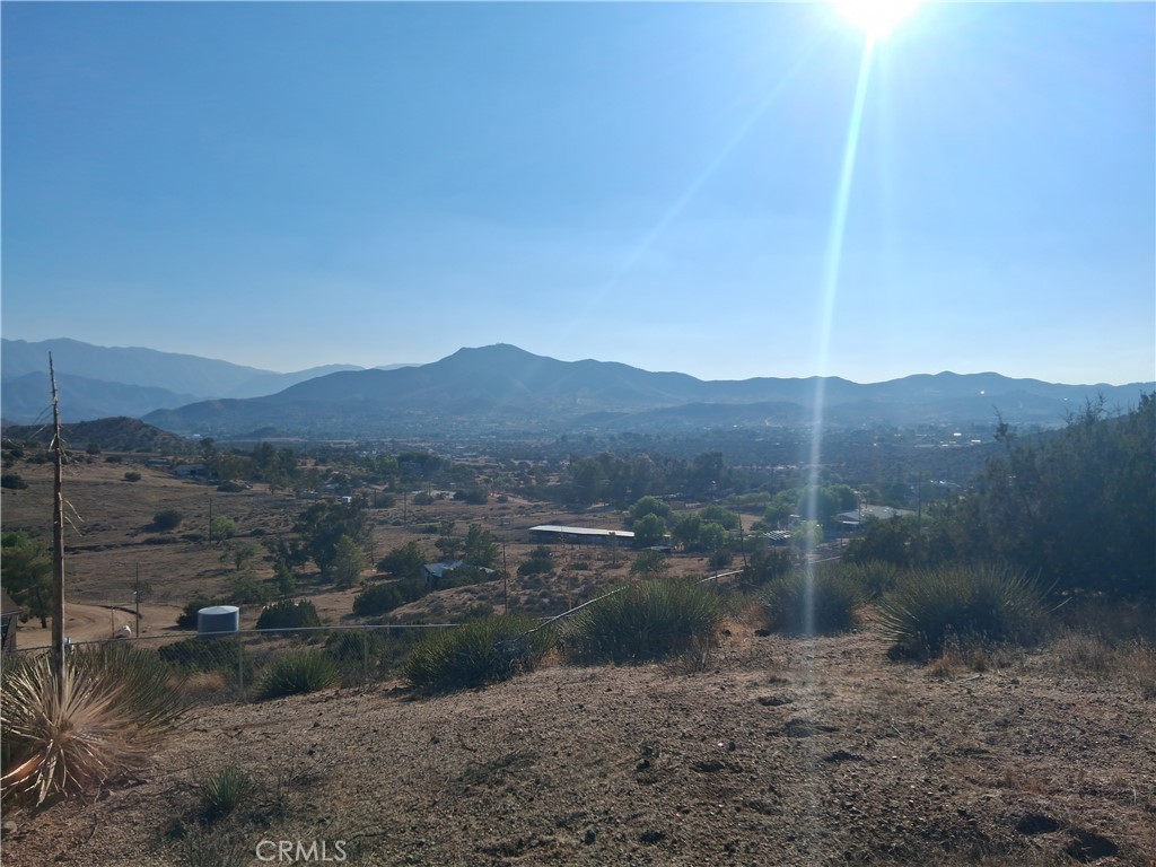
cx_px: 578
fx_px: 868
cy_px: 434
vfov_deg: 53.1
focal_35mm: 26
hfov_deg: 67.3
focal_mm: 3.98
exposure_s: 1/2262
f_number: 1.8
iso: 25
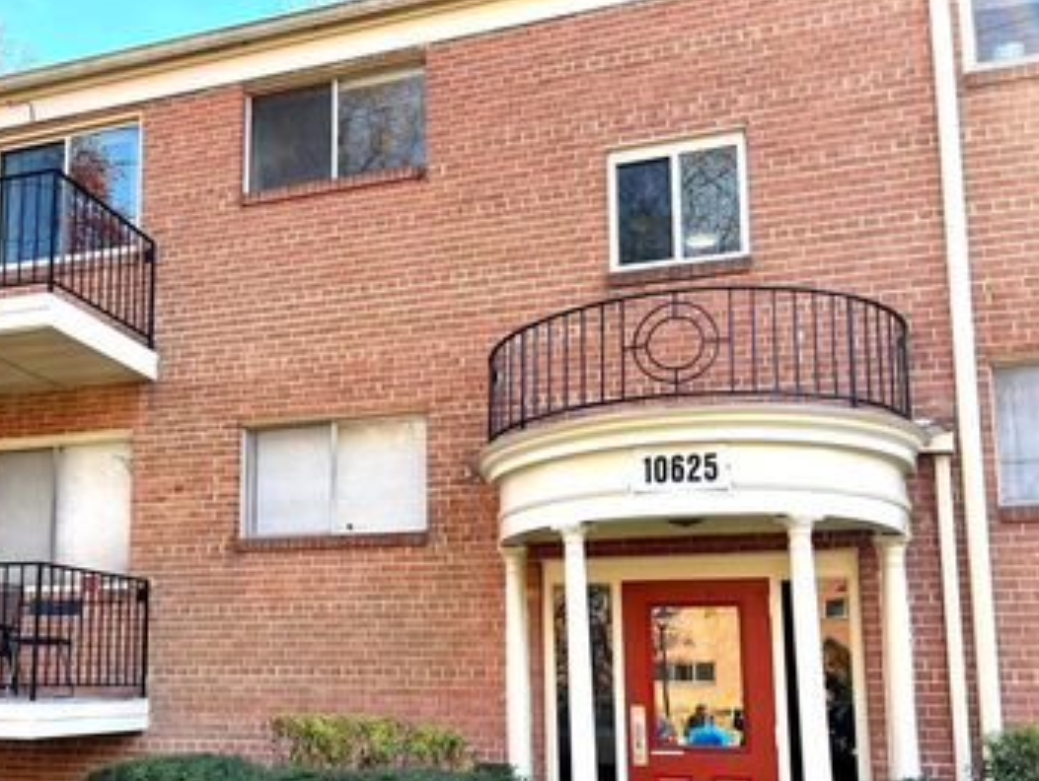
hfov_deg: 48.9
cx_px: 320
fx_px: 1112
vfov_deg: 38.2
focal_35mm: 37
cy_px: 534
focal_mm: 5.7
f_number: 1.5
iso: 50
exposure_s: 1/473
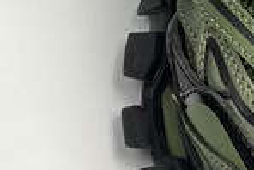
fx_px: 1292
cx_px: 7
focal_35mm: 183
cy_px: -113
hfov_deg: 11.1
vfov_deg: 7.3
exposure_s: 1/100
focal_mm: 4.25
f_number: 1.8
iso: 50
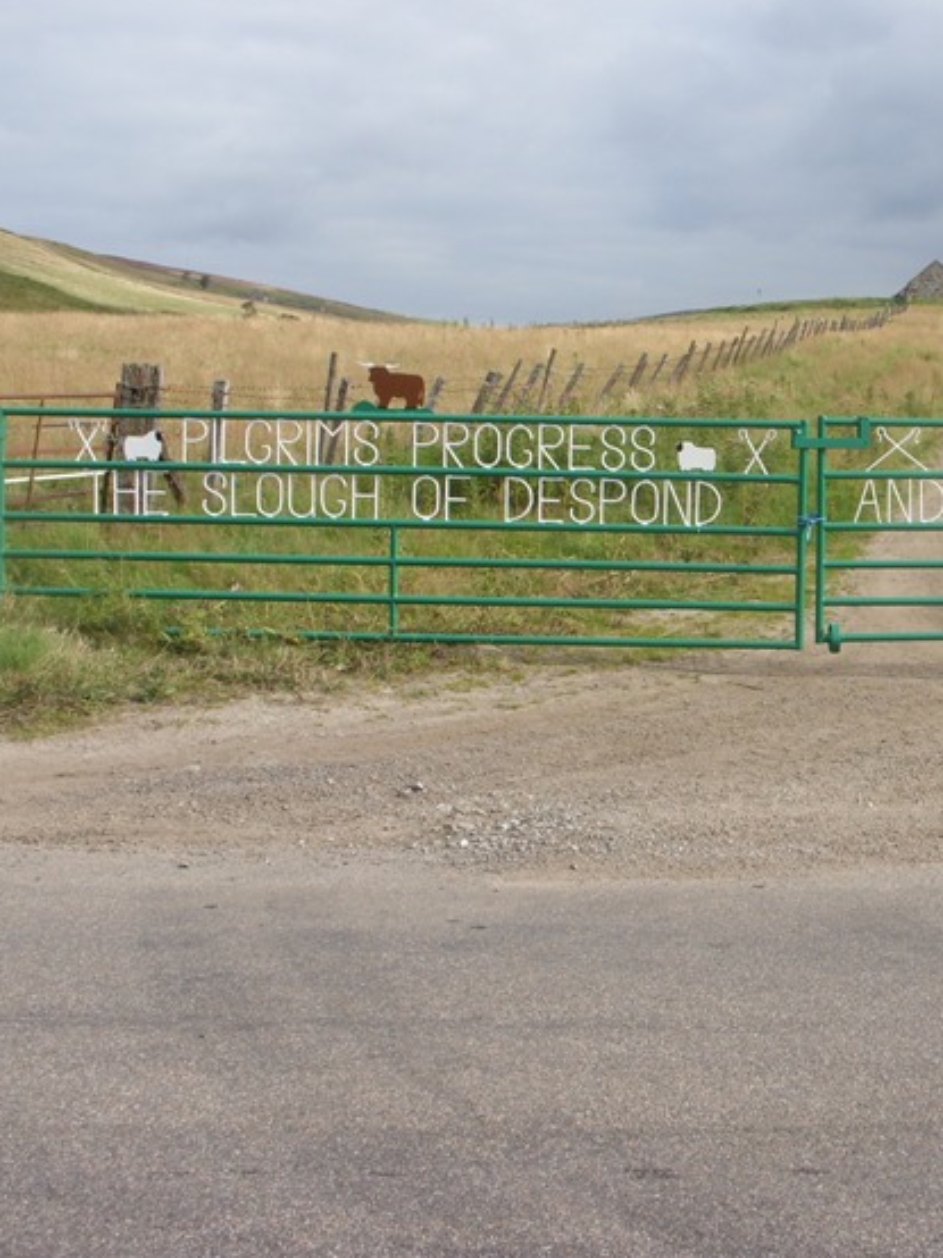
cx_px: 766
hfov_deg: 25.6
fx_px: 2036
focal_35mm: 56
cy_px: 570
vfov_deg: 34.3
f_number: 4.9
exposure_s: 1/284
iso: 50
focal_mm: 6.3
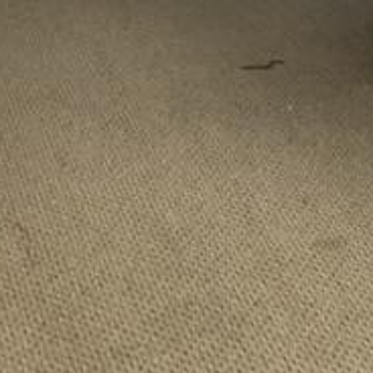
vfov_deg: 11.2
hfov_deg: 12.2
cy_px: -341
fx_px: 1743
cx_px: 203
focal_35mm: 143
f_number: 1.8
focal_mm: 3
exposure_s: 1/60
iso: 125
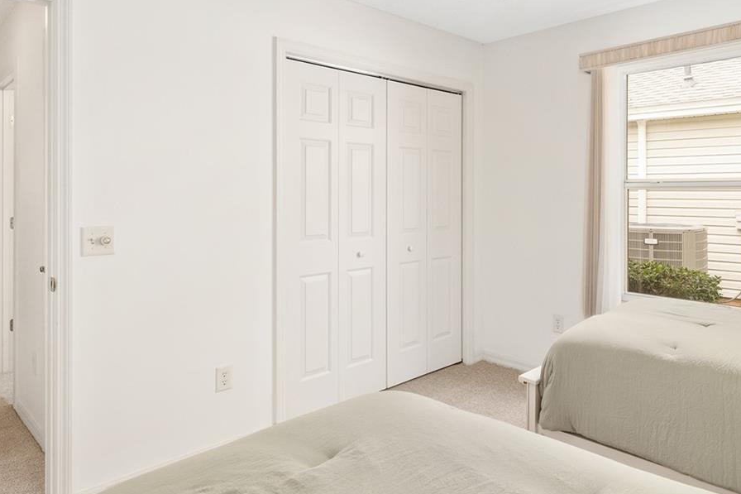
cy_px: 199
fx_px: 514
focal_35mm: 25
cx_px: 445
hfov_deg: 70.8
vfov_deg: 51.0
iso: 320
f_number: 8
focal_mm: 14
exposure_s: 1/40
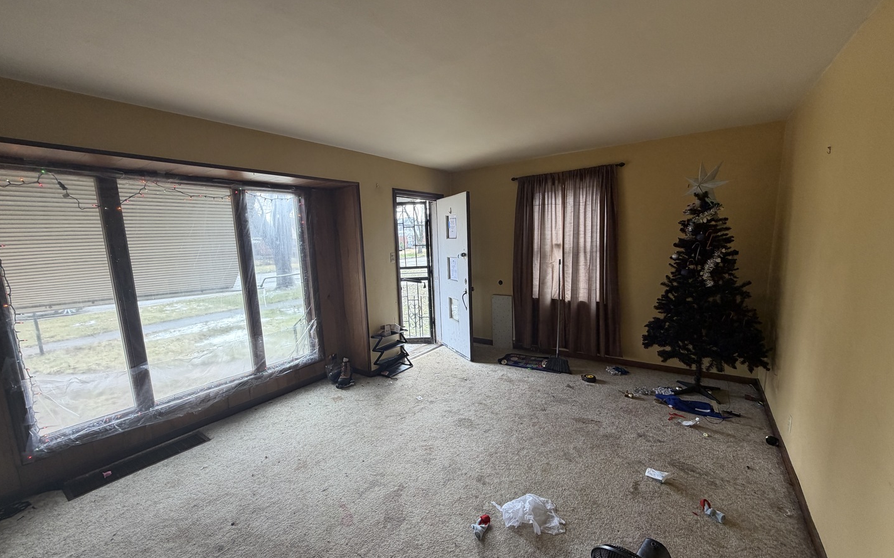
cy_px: 297
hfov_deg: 101.5
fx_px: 365
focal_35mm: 15
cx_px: 445
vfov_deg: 74.7
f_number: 2.2
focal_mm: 2.22
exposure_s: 1/121
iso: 100
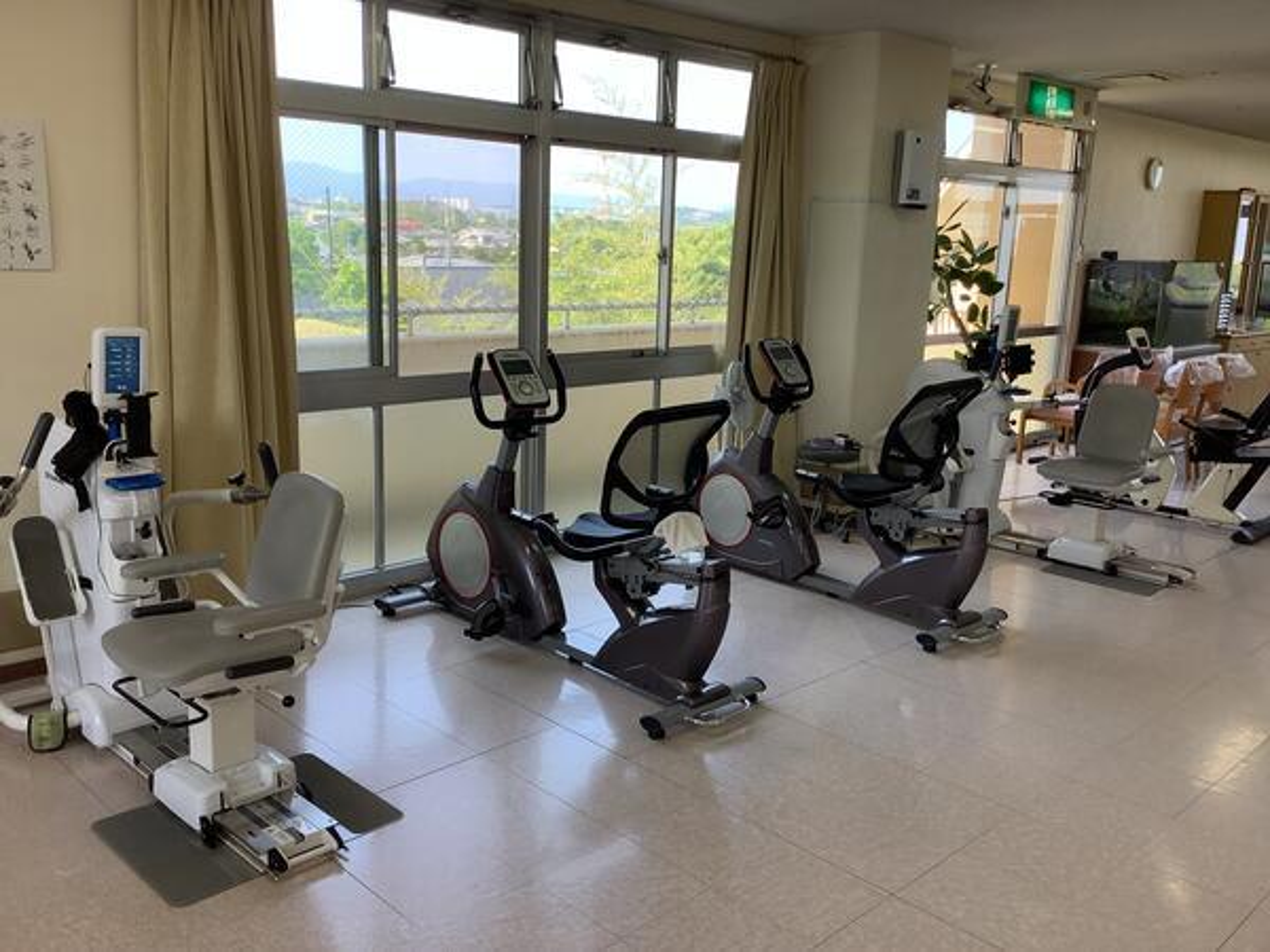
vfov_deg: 45.4
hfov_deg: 58.4
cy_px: 476
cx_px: 635
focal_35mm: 31
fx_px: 1137
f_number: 2.4
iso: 40
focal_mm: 3.3
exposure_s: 1/120
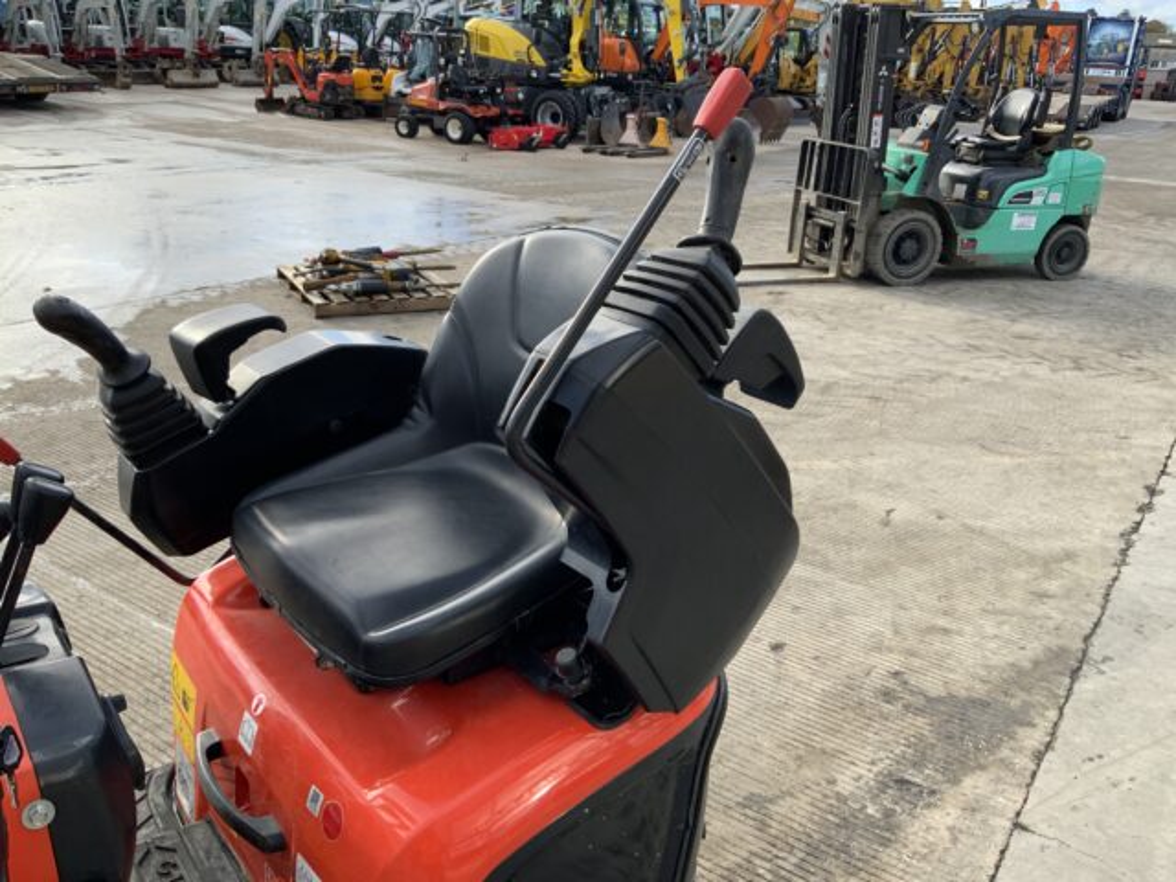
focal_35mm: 29
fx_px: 985
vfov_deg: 48.2
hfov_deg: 61.7
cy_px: 441
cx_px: 588
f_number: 1.8
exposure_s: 1/403
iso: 16
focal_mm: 3
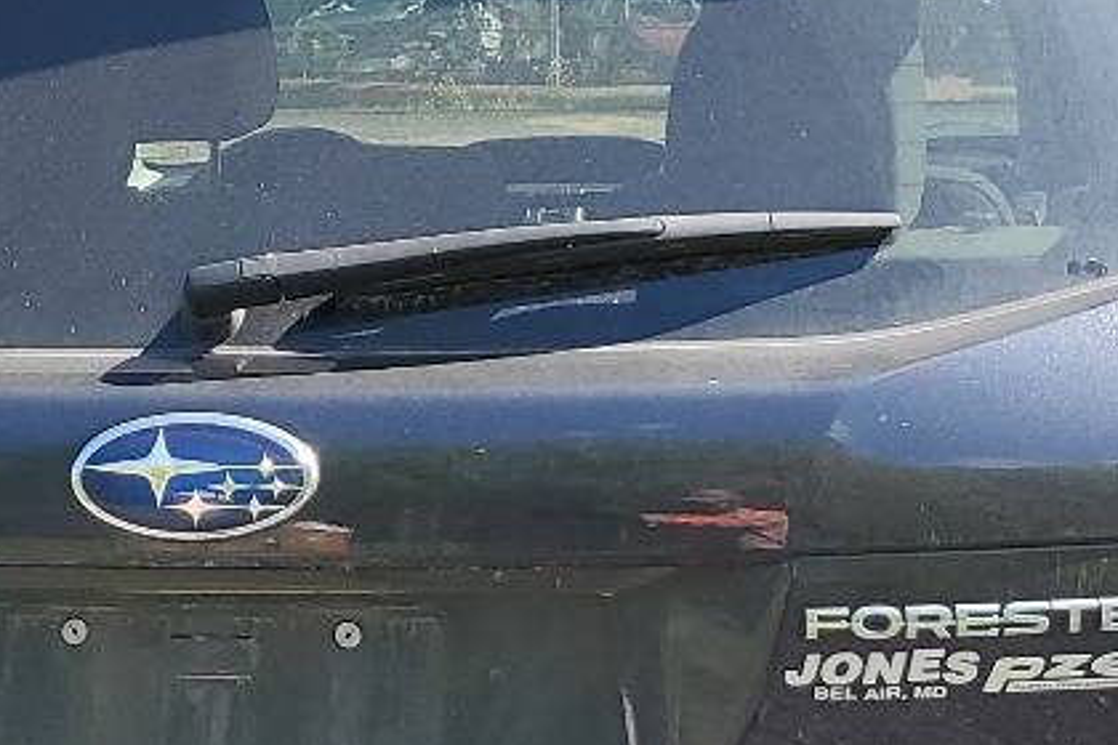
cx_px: 234
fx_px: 3198
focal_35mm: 103
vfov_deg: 13.1
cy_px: 801
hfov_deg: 19.6
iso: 50
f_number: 1.5
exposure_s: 1/909
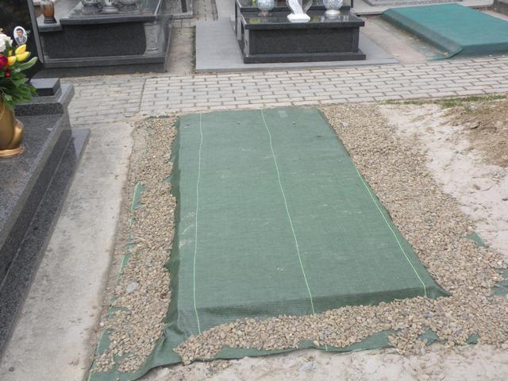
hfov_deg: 44.8
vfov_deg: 34.3
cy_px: 190
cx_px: 254
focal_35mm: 42
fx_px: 616
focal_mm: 7.4
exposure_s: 1/148
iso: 64
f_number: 5
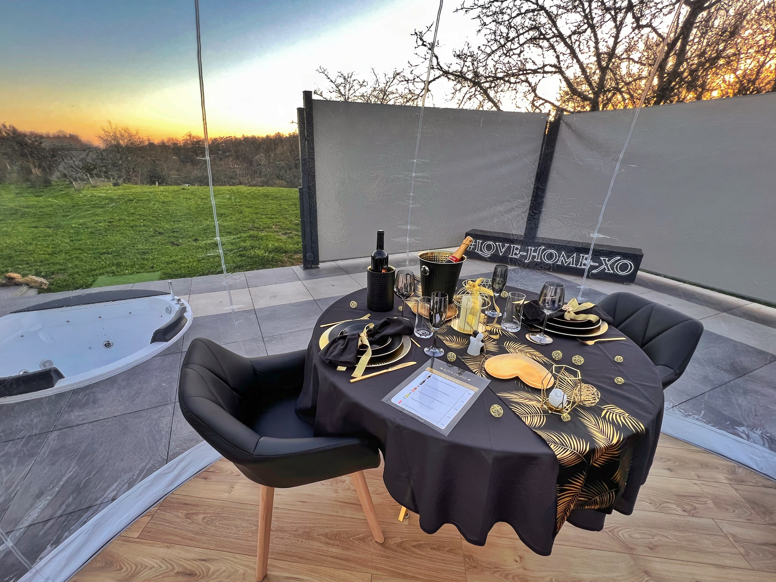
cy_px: 305
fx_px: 314
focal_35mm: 14
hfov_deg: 102.0
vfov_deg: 85.6
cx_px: 366
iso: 100
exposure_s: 1/99
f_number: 1.8
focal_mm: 1.57
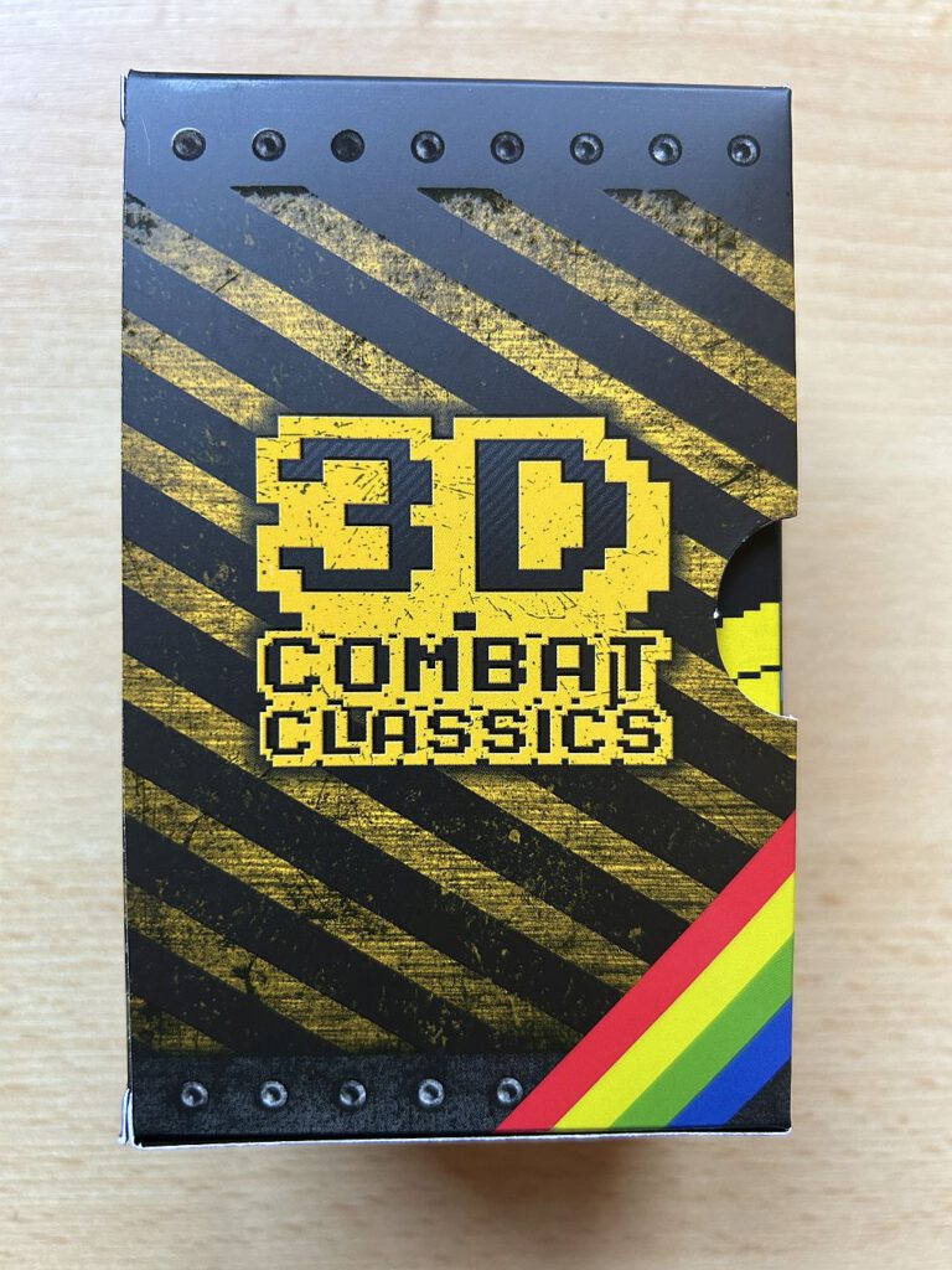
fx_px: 953
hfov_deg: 53.1
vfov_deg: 67.3
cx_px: 476
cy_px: 635
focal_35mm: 26
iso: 200
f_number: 1.5
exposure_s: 1/60
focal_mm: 5.7
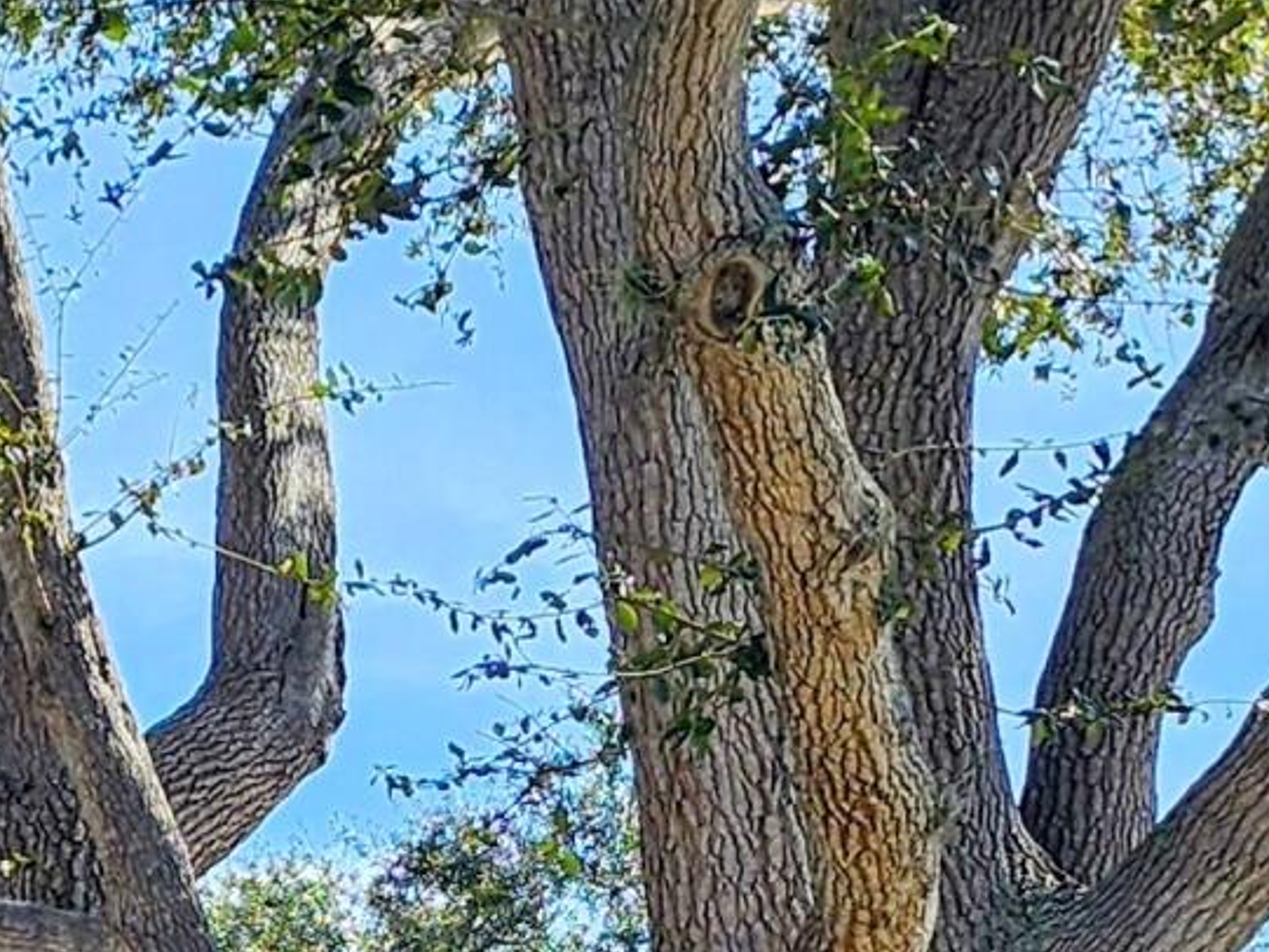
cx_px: -509
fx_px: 4877
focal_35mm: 133
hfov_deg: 14.1
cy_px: 1754
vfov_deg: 10.4
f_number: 1.8
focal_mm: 5
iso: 50
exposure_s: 1/2365
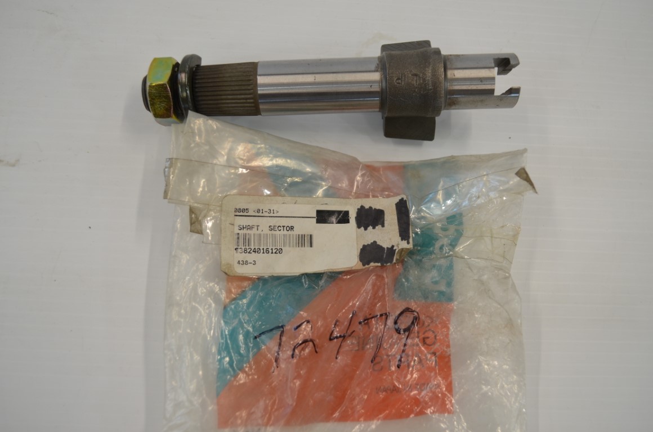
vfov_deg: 39.8
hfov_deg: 57.3
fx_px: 597
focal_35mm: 33
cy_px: 216
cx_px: 326
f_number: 5
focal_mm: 22
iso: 400
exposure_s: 1/100
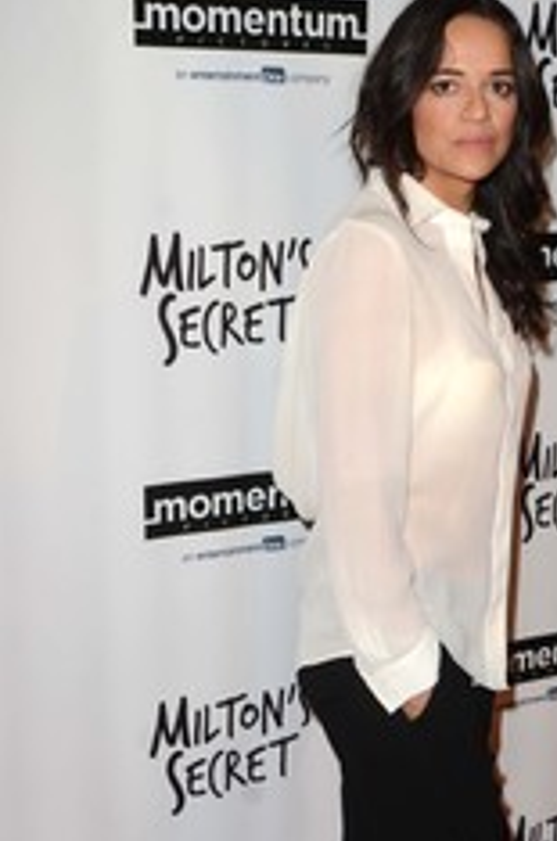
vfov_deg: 26.1
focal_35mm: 77
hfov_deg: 17.5
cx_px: 451
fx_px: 1795
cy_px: 597
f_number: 9
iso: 400
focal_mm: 30
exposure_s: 1/250
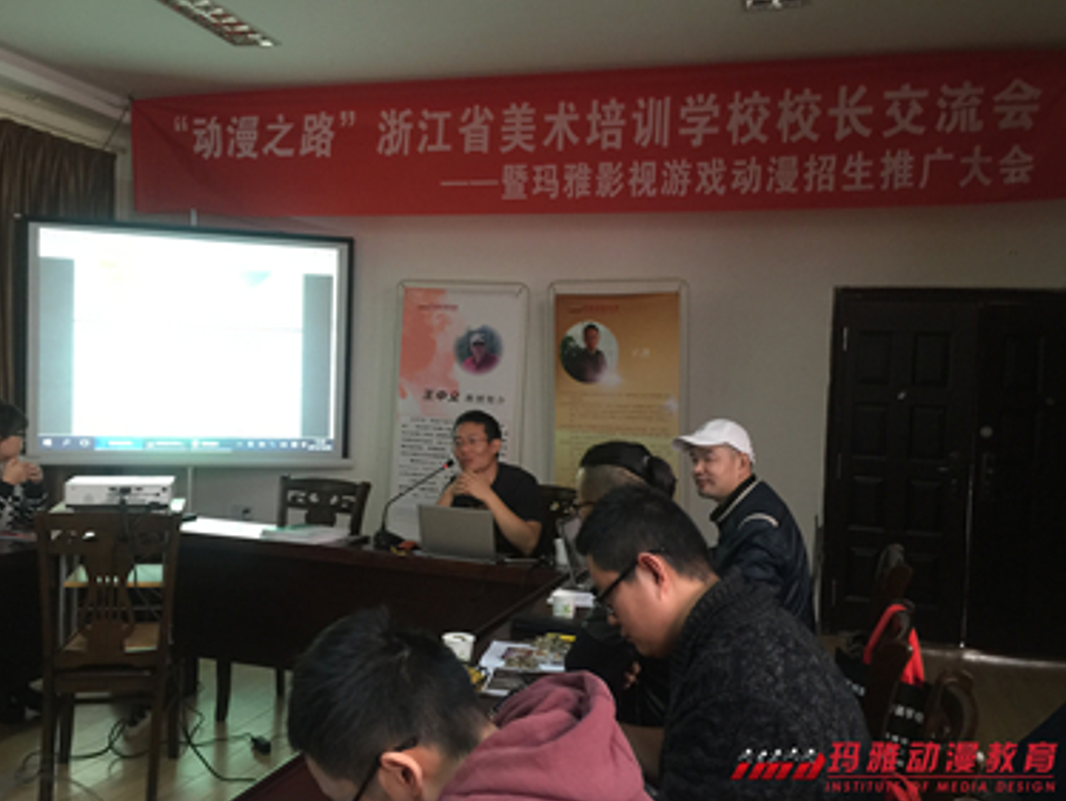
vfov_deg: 45.5
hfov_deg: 58.3
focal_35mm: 31
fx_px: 955
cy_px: 416
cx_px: 507
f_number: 2.2
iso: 80
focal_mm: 4.15
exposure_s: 1/17
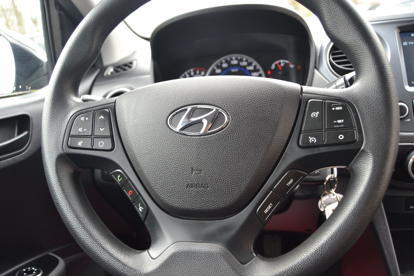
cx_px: 207
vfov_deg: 47.9
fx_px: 310
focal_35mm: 27
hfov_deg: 67.4
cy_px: 138
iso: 400
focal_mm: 18
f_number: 5
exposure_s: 1/100
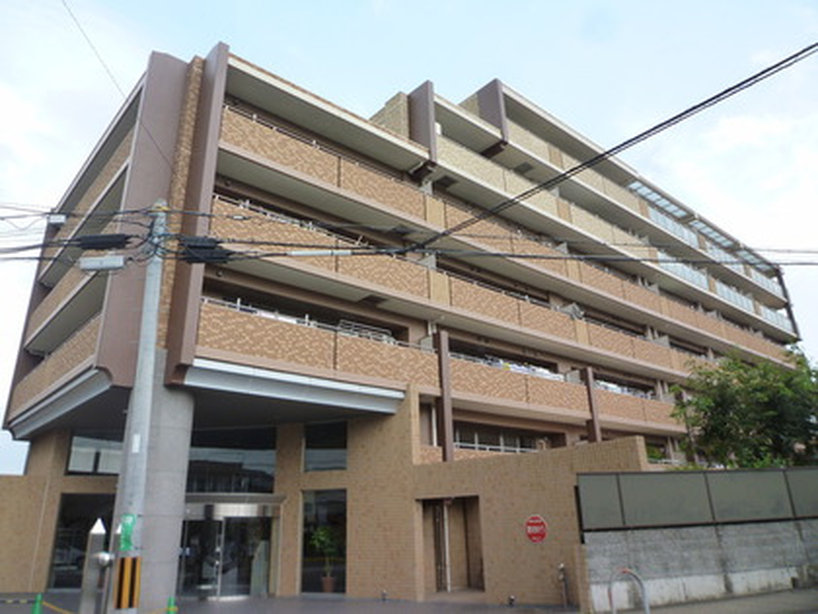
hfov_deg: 69.4
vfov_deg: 54.9
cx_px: 409
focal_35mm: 25
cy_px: 307
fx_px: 591
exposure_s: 1/200
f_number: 4
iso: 125
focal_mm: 4.5
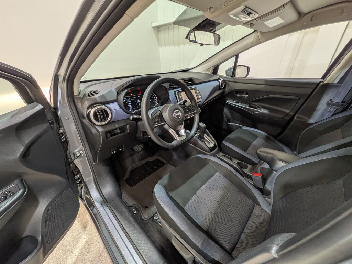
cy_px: 132
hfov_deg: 102.1
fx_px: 142
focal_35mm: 14
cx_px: 176
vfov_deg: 85.7
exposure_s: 1/33.3
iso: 62
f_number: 2.2
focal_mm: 1.83
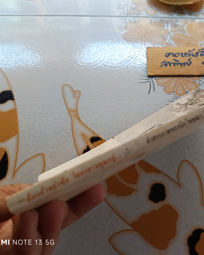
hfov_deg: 44.6
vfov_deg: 55.7
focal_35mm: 32
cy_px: 125
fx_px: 241
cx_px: 148
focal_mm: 5.31
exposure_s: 1/50
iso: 152
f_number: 1.7
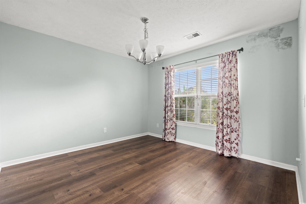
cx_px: 153
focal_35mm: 16
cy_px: 102
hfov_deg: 96.7
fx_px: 136
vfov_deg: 73.7
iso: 200
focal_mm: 16
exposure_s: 3.2
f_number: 9
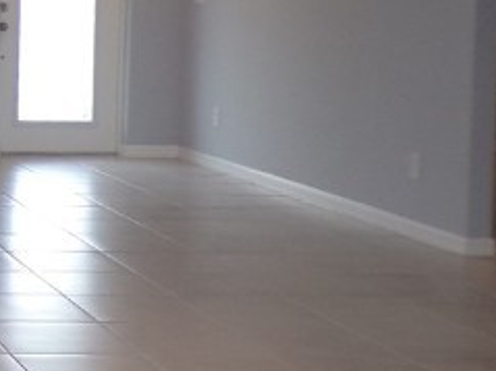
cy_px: 31
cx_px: -303
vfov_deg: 14.2
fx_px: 1475
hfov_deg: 16.8
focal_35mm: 103
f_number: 3
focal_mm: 4.3
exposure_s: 1/34
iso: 105
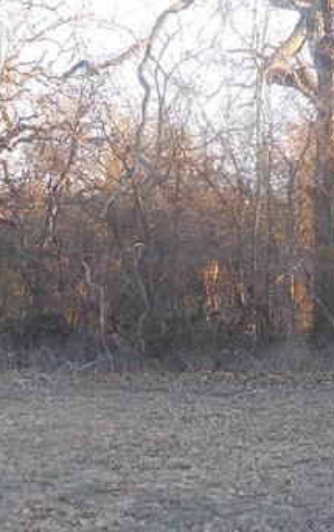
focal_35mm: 79
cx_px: 169
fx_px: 1148
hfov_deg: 16.6
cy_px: 333
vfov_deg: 26.0
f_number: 3.1
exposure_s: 1/80
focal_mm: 4.5
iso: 125
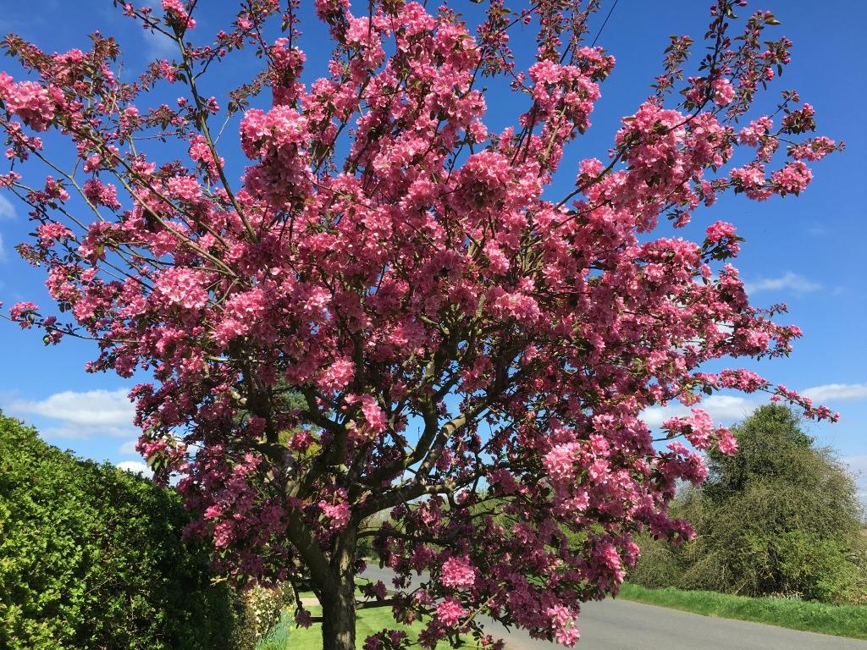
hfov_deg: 61.7
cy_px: 325
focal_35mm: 29
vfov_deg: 48.2
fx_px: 726
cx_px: 434
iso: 25
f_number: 2.2
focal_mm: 4.15
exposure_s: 1/1012
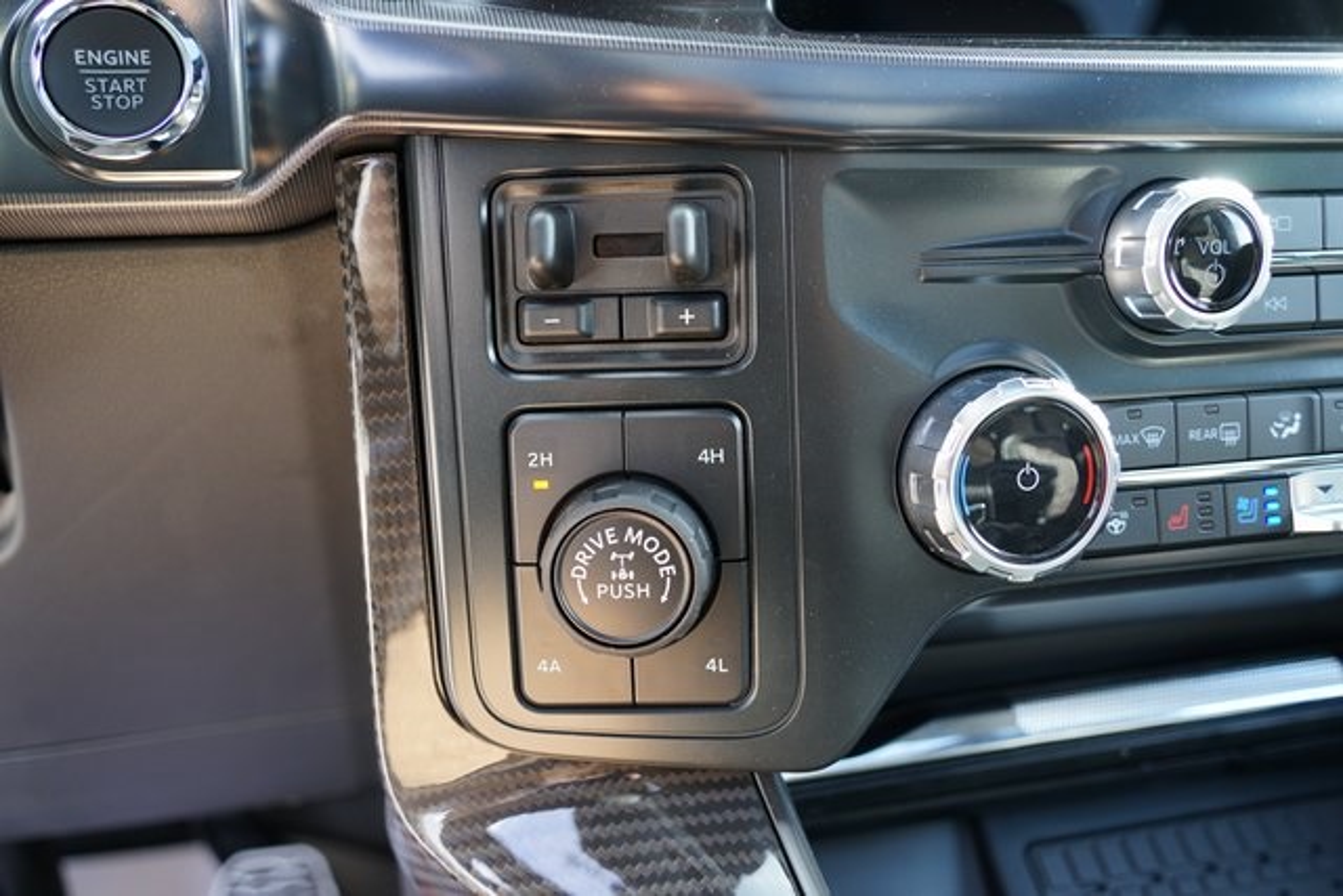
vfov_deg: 42.3
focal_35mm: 31
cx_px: 672
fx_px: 1157
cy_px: 448
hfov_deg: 60.3
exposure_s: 1/60
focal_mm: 31
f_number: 4
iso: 320
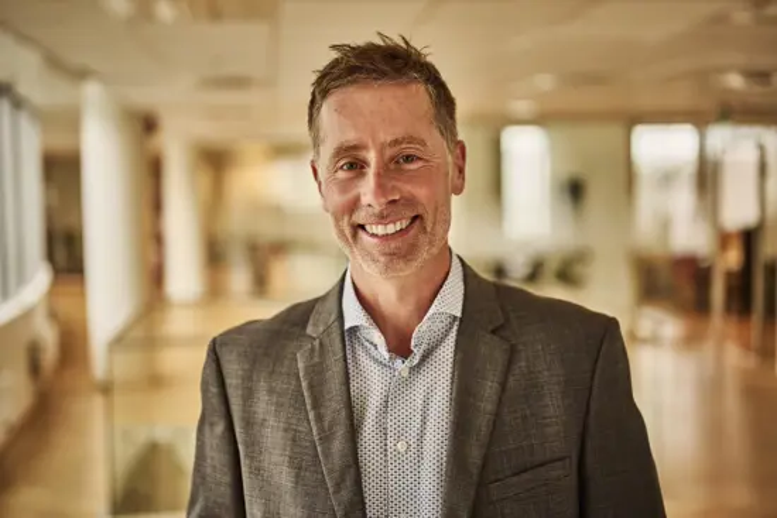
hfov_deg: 39.6
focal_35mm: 50
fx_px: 1079
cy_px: 259
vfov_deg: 27.0
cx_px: 388
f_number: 1.8
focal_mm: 50
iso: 200
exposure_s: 1/400
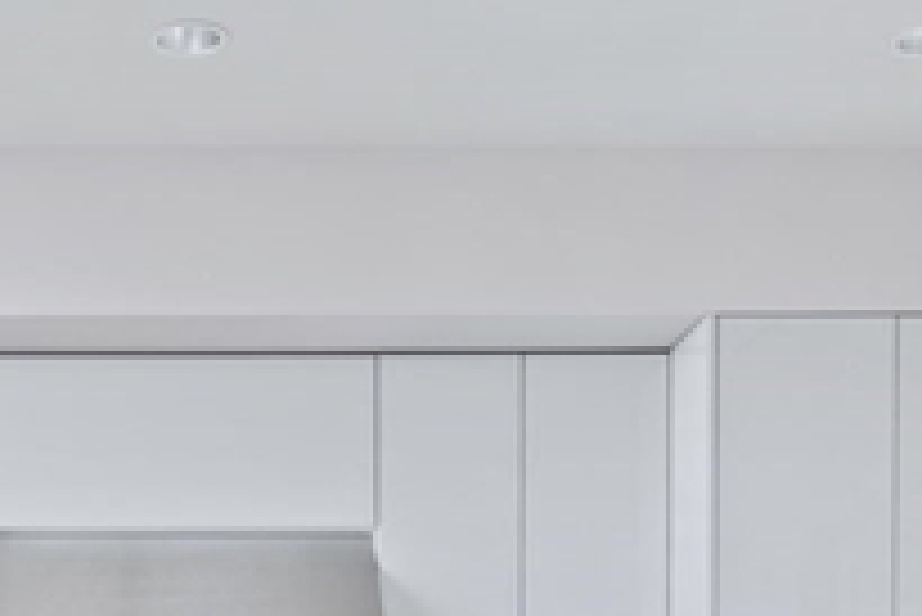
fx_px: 1794
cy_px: 920
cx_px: 144
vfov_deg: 17.5
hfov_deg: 28.0
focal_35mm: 70
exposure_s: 1/15
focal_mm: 14
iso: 100
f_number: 5.6
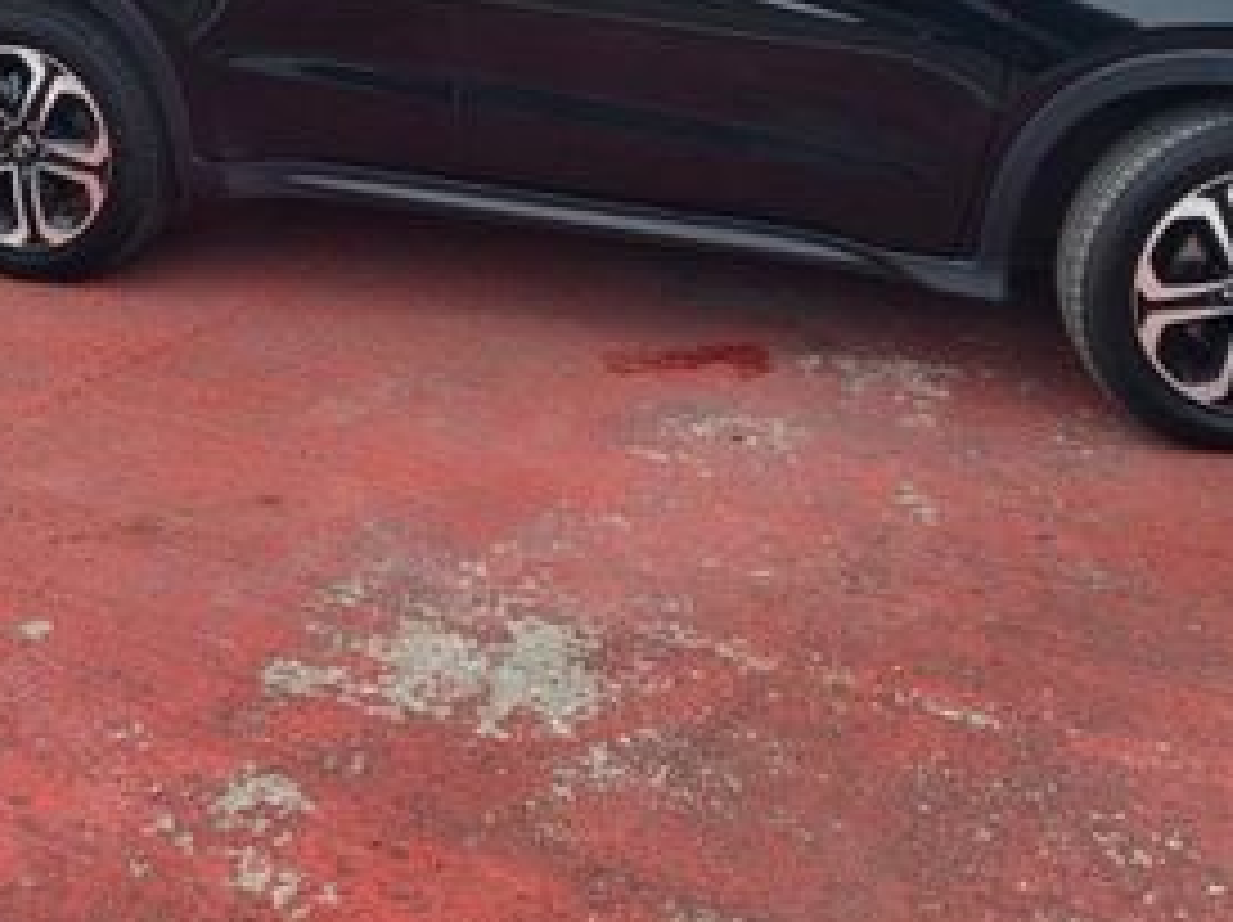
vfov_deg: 24.6
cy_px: 22
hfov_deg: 33.8
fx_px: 2029
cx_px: 608
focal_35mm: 57
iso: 40
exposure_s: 1/1453
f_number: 1.8
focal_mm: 5.4
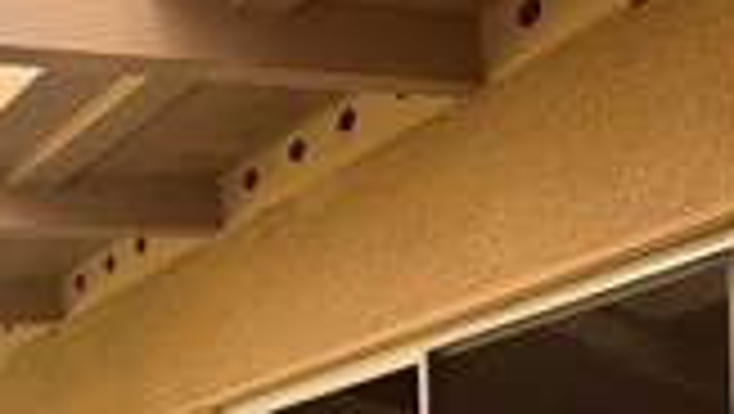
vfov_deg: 17.1
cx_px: -72
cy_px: 706
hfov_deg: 31.1
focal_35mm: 60
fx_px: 1169
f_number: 2.2
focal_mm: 2.22
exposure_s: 1/99
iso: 64
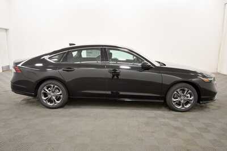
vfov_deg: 48.0
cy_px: 76
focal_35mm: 27
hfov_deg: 67.4
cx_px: 114
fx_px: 170
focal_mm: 18
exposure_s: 1/125
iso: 1000
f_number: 5.6
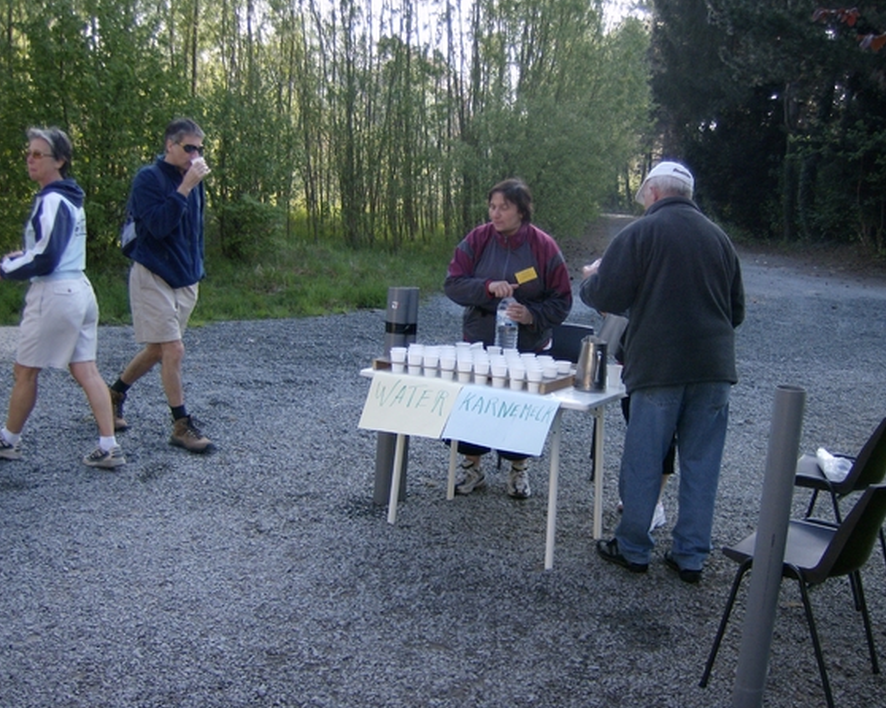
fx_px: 996
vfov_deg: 39.1
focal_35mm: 38
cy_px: 349
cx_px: 441
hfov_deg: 48.0
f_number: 2.8
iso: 100
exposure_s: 1/292
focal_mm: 6
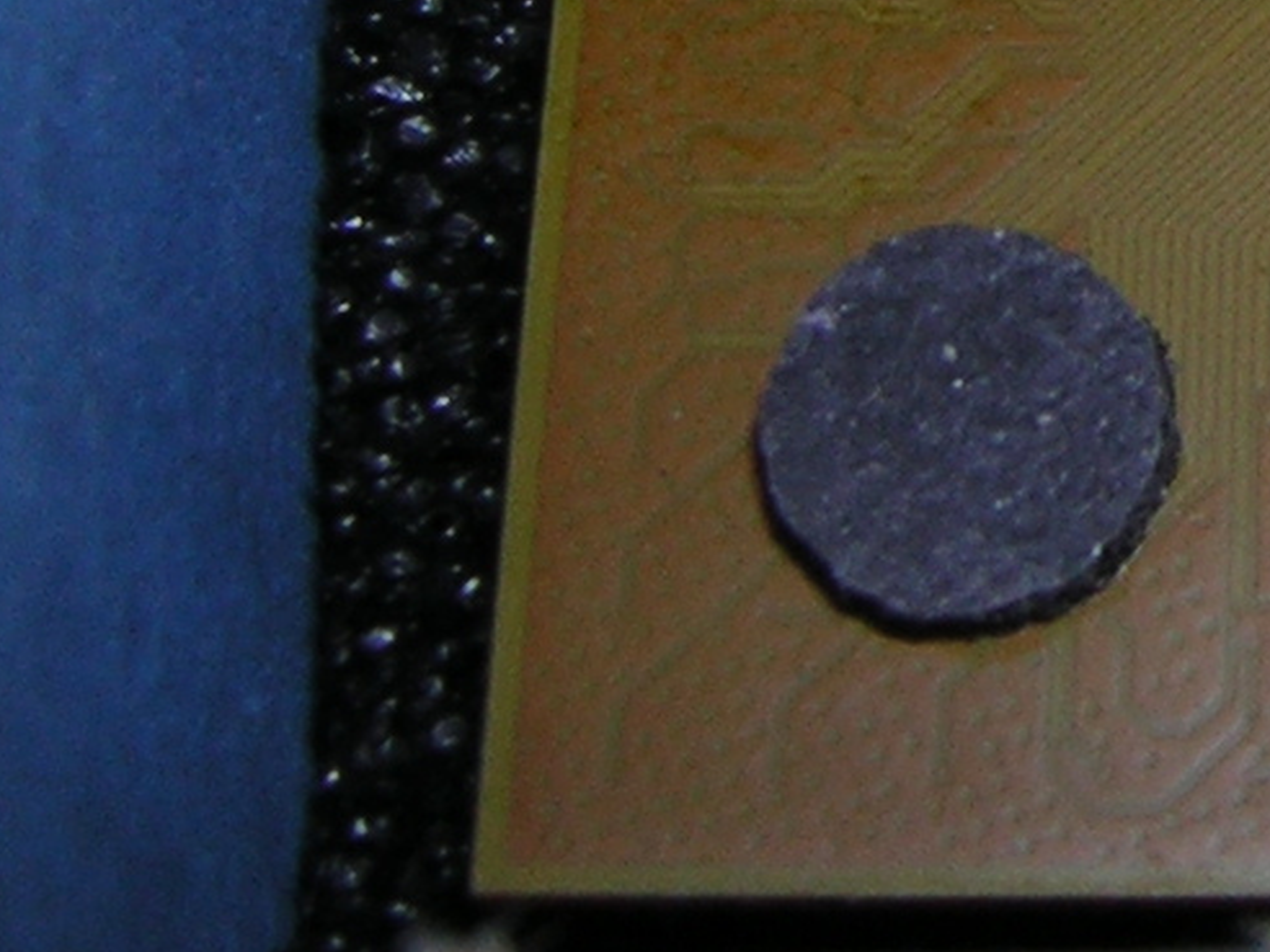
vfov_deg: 12.3
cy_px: -240
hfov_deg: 15.6
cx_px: 1864
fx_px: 4293
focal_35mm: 117
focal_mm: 4.7
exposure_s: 1/60.1
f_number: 5.2
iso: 50
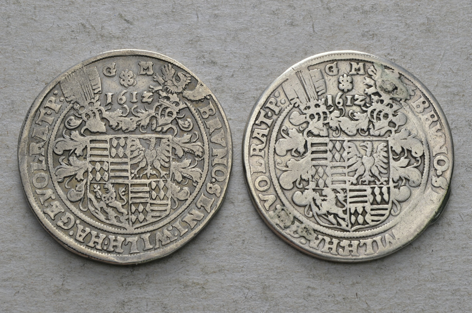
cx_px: 236
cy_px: 156
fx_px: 981
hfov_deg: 27.0
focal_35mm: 75
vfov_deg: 18.1
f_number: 14
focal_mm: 50
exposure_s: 1/200
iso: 400
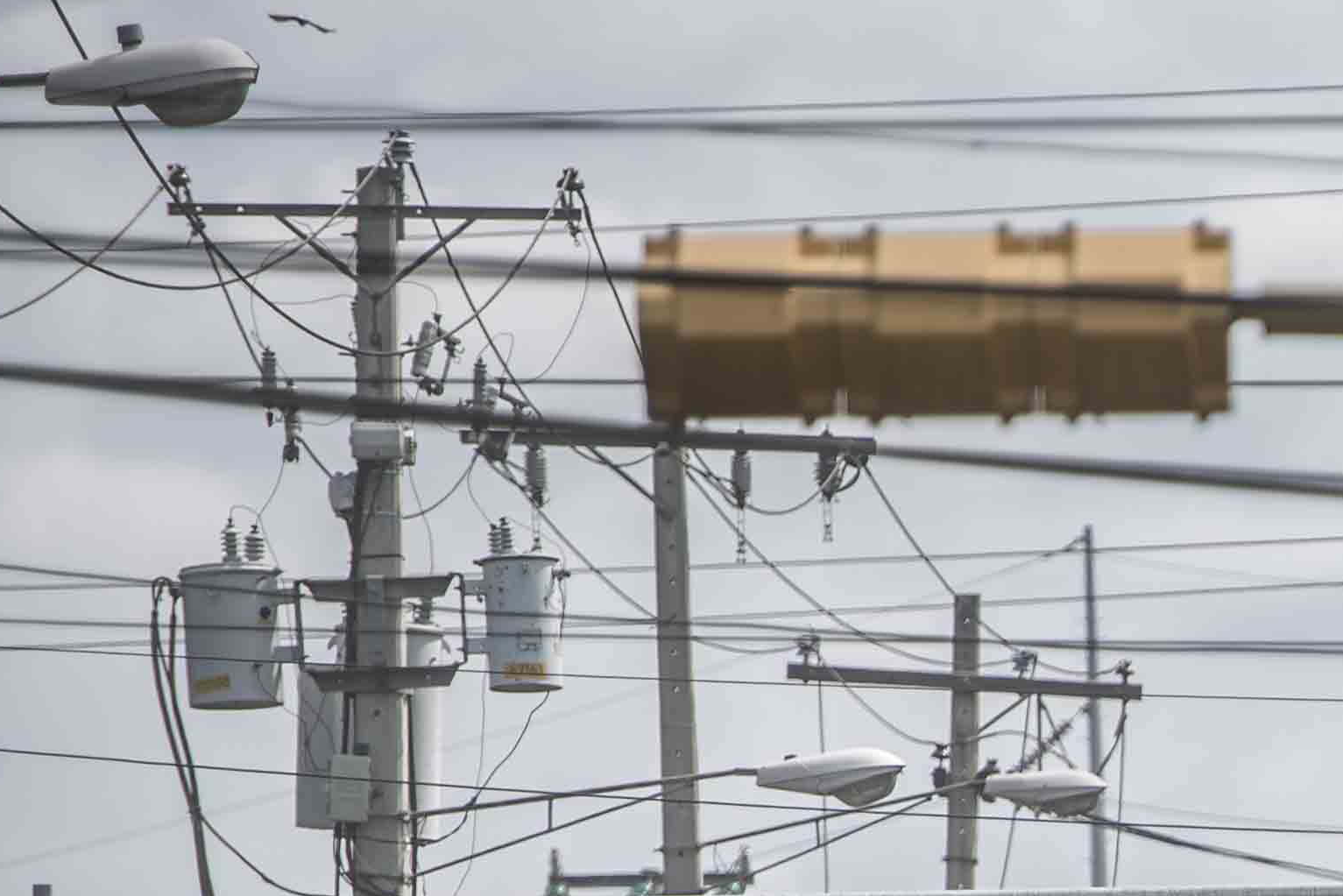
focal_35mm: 726
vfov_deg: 1.9
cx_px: 2625
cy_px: 1584
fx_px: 27090
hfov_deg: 2.8
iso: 50
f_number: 2.8
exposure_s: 1/500
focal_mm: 185
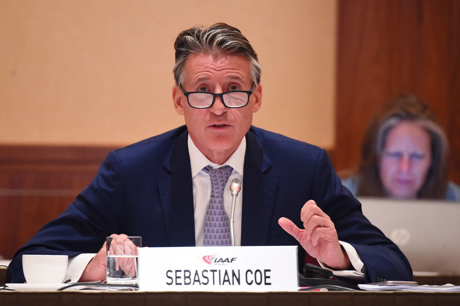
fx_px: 5109
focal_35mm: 400
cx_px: 230
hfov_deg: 5.2
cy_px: 153
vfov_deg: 3.4
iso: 8000
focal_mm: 400
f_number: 5.6
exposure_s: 1/125
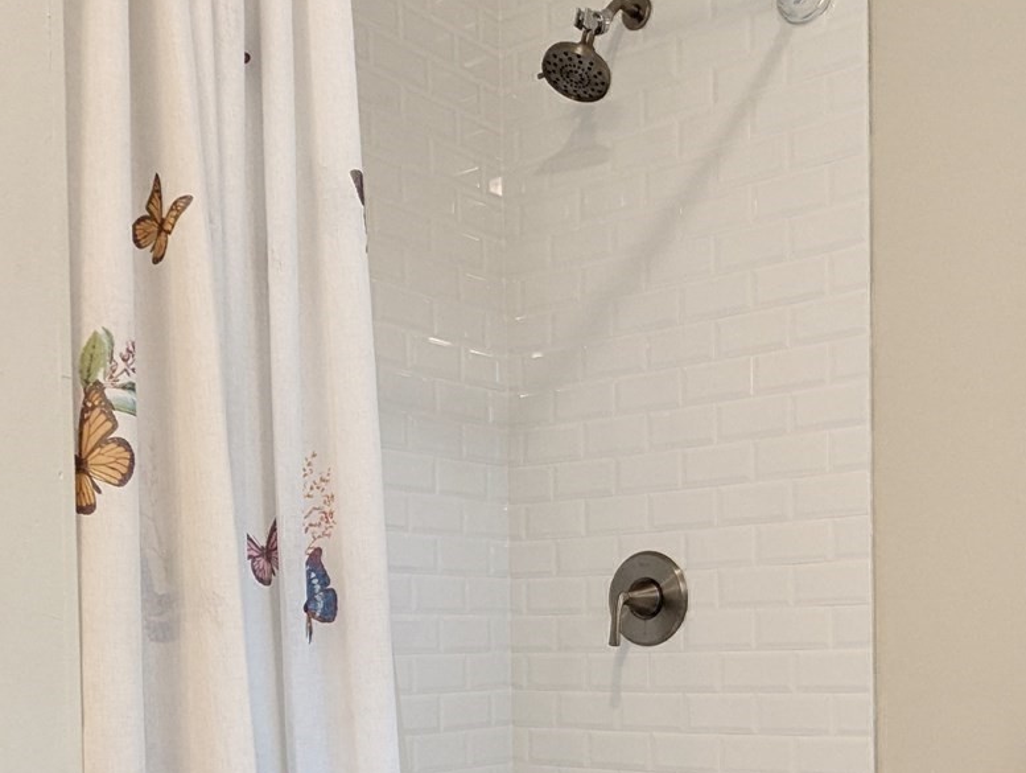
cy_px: 663
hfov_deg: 44.5
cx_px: 607
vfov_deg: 33.0
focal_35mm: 42
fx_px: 1247
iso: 51
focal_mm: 2.35
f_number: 2.2
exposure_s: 1/24
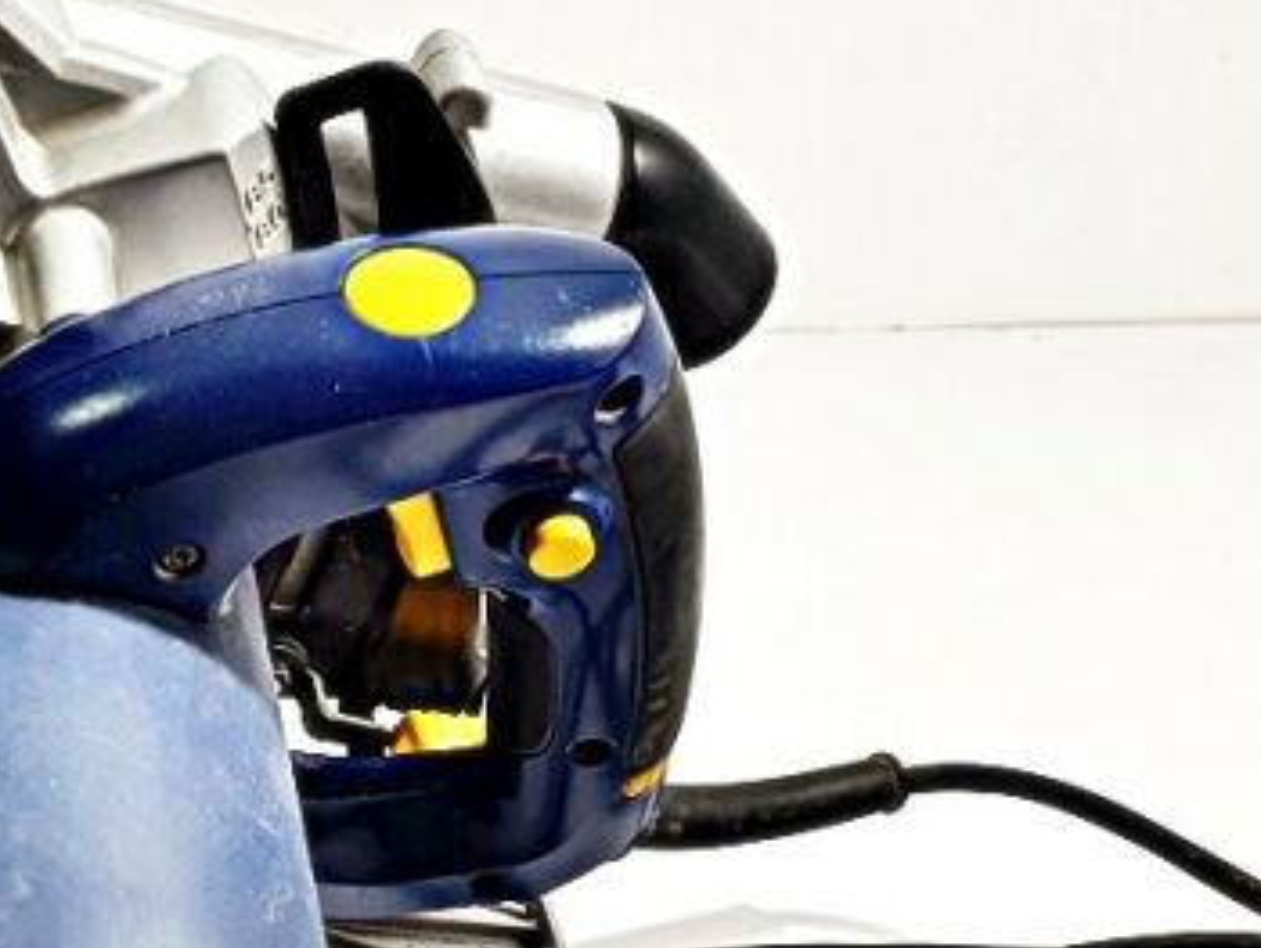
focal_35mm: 57
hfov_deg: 32.4
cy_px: 690
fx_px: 2078
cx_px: 166
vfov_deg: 25.4
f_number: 2.4
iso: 100
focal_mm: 4.3
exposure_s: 1/50
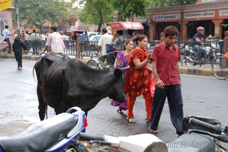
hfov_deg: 33.4
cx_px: 114
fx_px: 380
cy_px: 76
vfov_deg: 22.7
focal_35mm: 60
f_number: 4.5
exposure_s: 1/80
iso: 100
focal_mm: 40
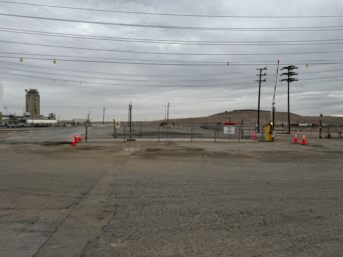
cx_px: 172
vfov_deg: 56.8
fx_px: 238
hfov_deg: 71.6
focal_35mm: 24
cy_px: 128
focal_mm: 6.76
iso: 80
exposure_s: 1/2041
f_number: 1.78
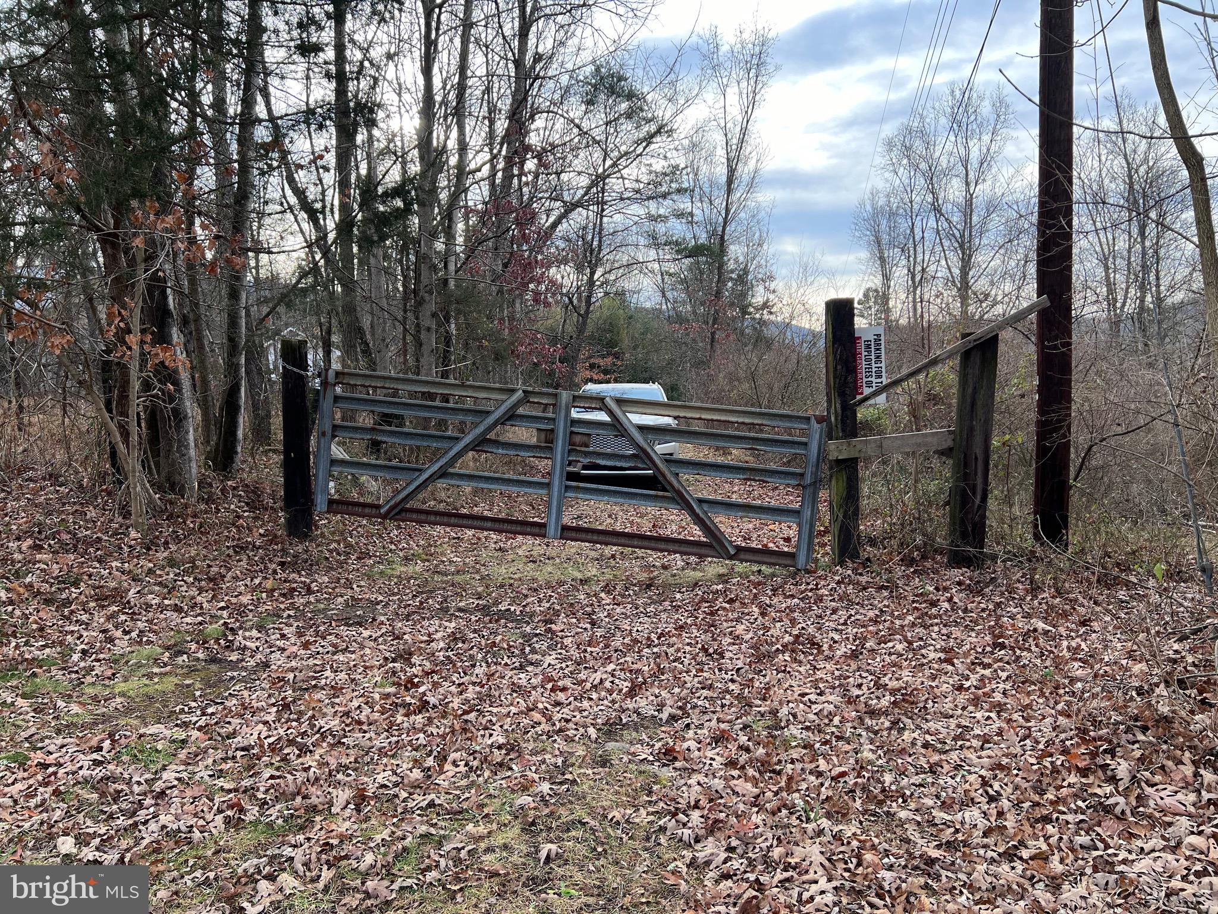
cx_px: 609
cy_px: 457
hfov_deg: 67.3
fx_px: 915
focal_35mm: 26
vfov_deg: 53.1
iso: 50
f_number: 1.5
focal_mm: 5.7
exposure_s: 1/495
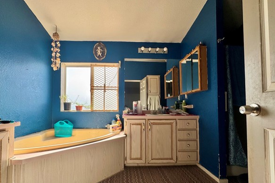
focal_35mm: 16
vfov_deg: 73.3
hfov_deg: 96.6
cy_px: 105
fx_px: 122
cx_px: 128
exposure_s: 1/237
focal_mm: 2.22
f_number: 2.2
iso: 40
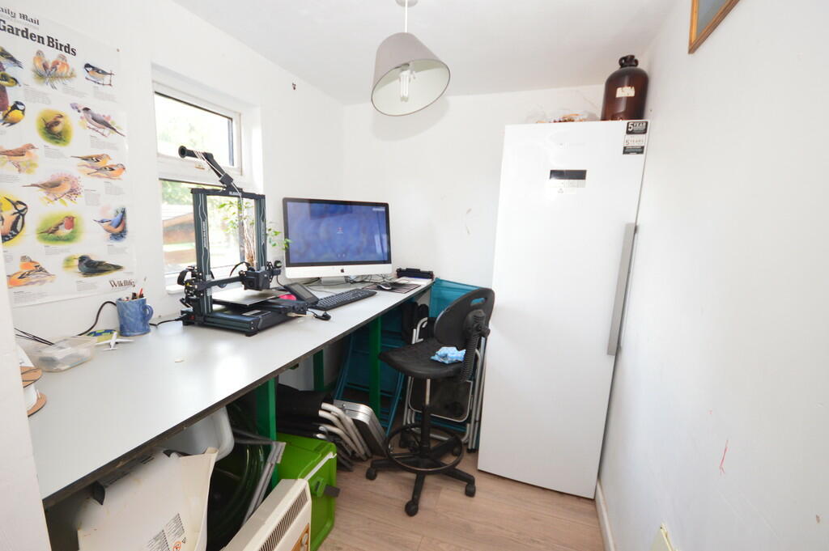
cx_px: 414
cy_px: 276
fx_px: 345
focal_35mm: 15
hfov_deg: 100.4
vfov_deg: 77.2
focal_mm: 10
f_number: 4
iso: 800
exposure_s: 1/20
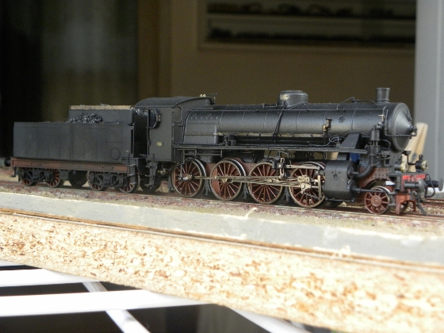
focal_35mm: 58
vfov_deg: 25.2
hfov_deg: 33.2
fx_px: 744
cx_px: 222
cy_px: 166
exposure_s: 1/60
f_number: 3.5
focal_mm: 10.3
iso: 315
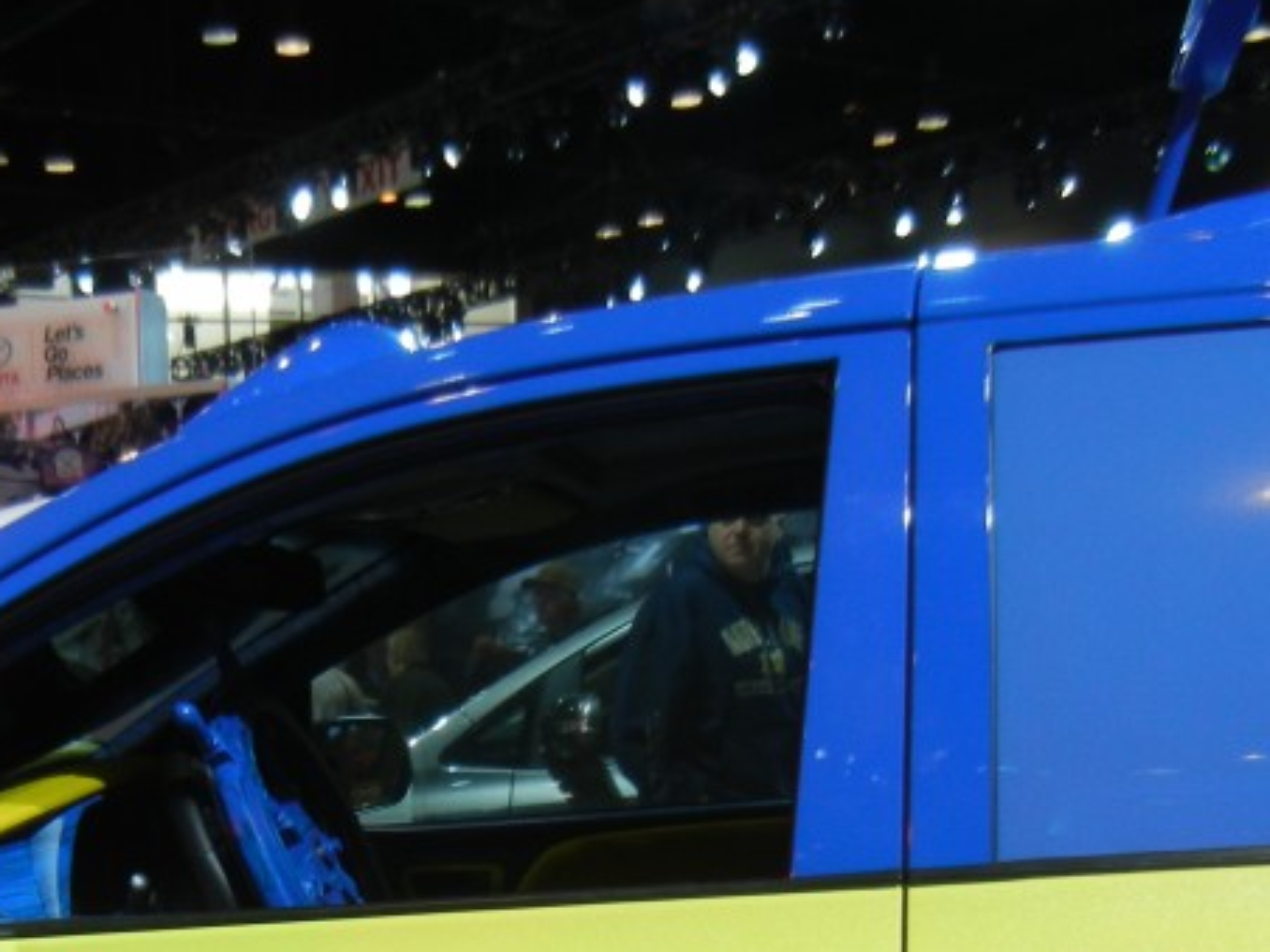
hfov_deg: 28.1
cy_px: 1076
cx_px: 281
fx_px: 2495
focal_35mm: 68
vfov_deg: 20.5
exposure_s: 1/82.1
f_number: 3.5
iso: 160
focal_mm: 5.4
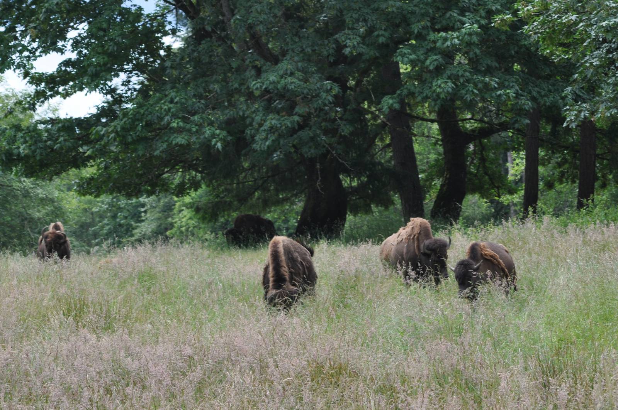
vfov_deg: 9.1
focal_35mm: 150
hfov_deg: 13.7
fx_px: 2572
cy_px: 205
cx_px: 309
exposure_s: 1/320
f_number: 6.3
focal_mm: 100
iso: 200
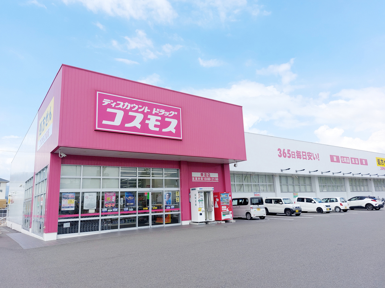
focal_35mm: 24
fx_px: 267
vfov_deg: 56.8
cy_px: 144
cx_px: 192
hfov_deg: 71.6
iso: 25
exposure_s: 1/949
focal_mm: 5.23
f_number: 1.8
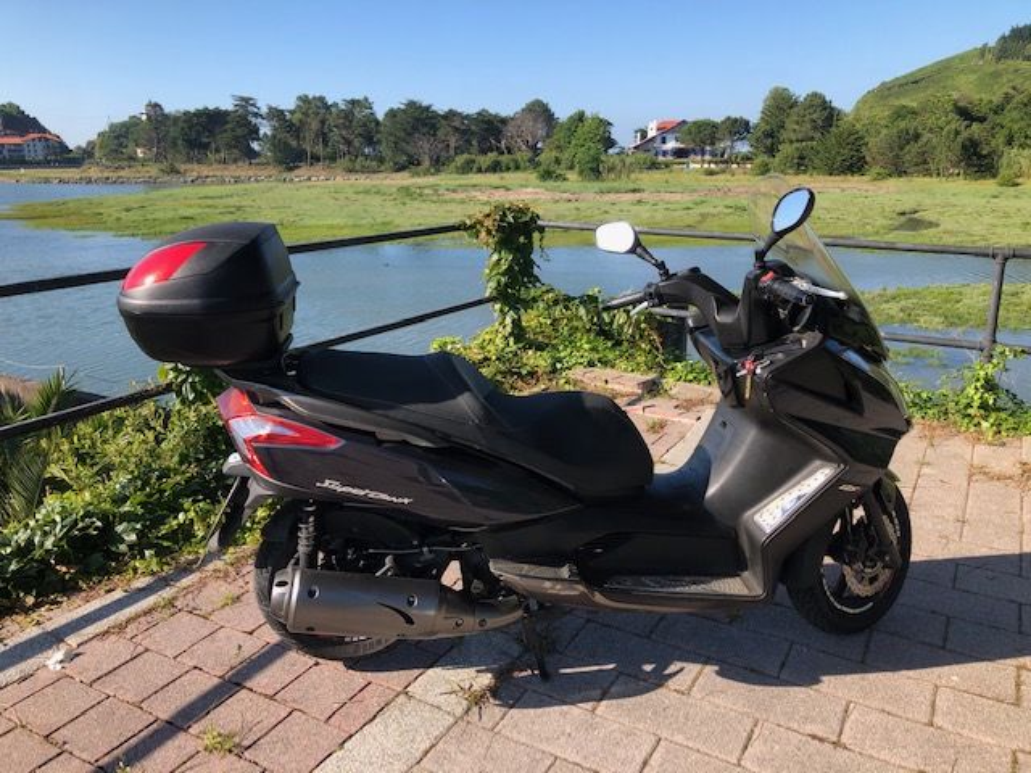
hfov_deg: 63.4
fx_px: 834
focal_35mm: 28
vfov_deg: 49.7
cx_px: 516
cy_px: 386
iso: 20
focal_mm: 3.99
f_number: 1.8
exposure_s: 1/827
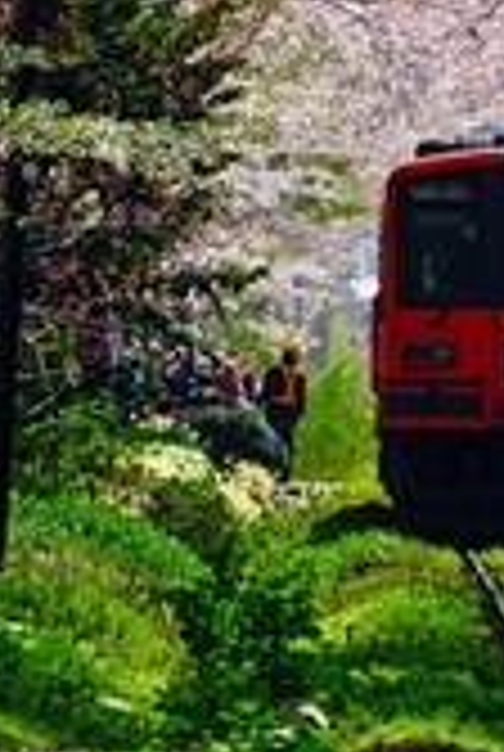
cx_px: 515
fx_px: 17984
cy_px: -45
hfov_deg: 1.6
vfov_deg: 2.4
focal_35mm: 860
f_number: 6.3
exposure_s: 1/400
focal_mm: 240
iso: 125
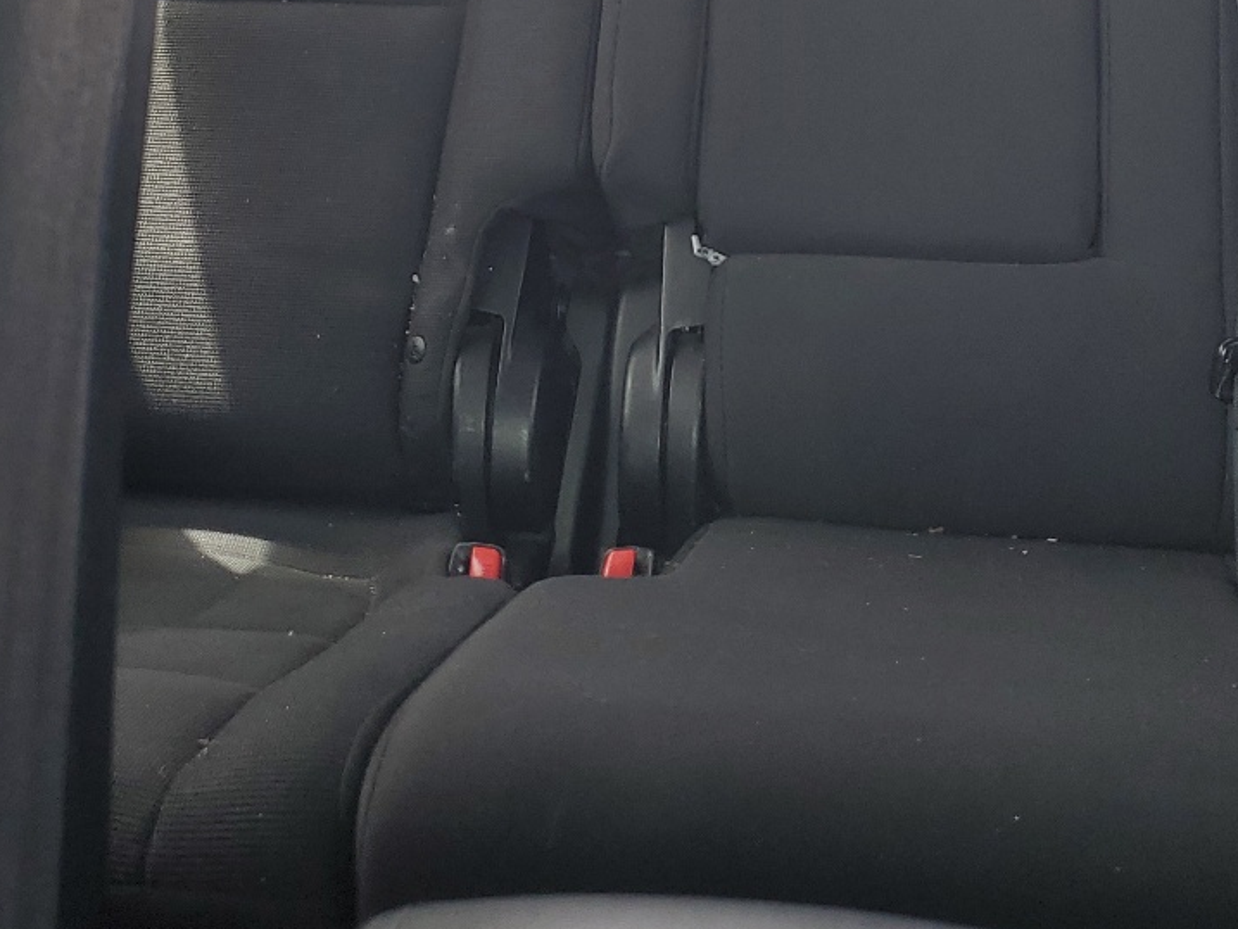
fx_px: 2075
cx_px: 694
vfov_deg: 23.9
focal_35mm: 58
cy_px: -40
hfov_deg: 33.2
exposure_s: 1/132
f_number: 1.5
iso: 50
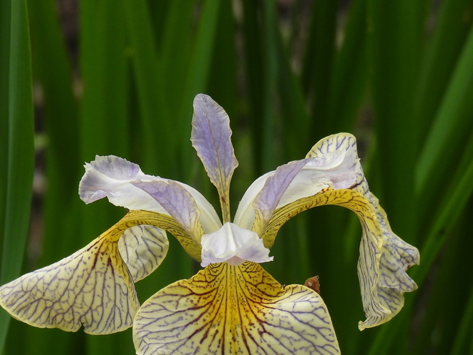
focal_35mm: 387
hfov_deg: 5.1
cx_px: 213
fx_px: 5289
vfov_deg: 3.8
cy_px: 314
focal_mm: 35.7
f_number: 4.5
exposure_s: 1/640
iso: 100
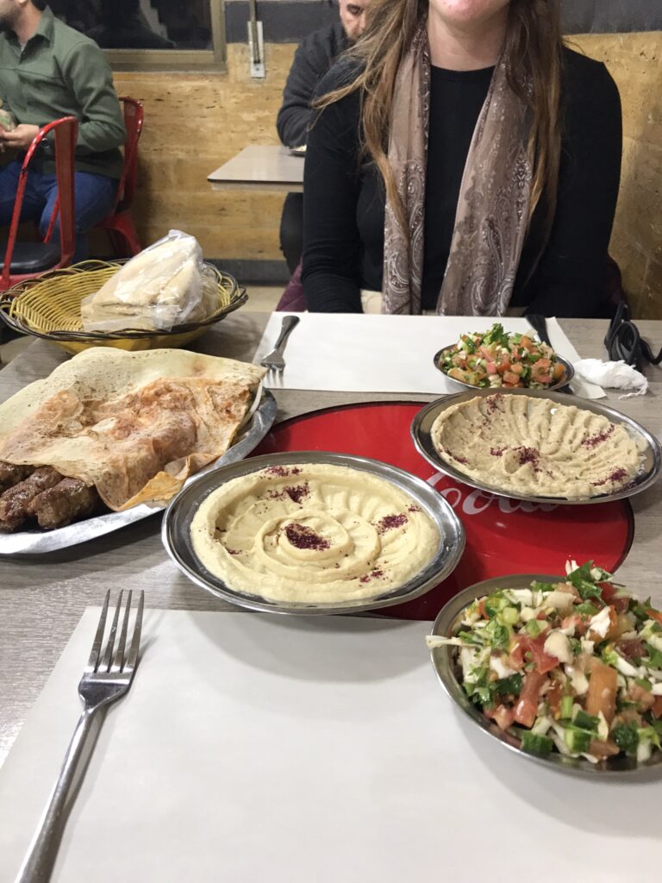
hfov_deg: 49.7
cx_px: 331
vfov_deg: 63.4
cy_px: 442
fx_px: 714
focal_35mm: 28
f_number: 1.8
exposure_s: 1/33
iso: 25
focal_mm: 3.99
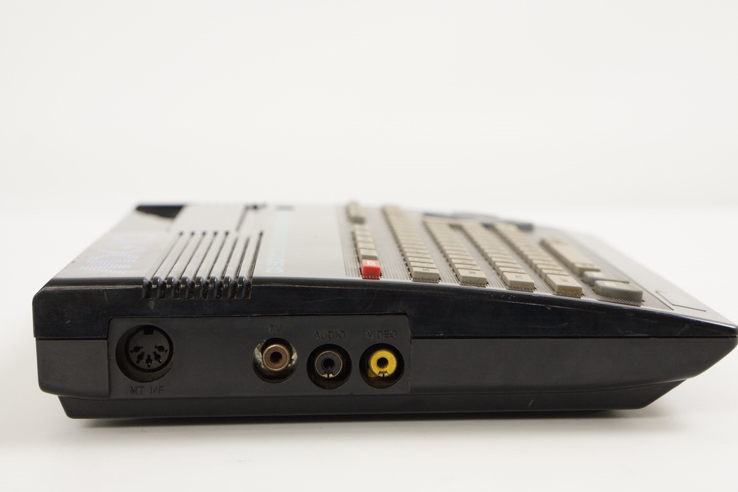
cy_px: 244
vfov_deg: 17.7
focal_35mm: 77
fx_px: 1578
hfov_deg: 26.3
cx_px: 375
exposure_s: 1/80
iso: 1000
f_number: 6.3
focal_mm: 50
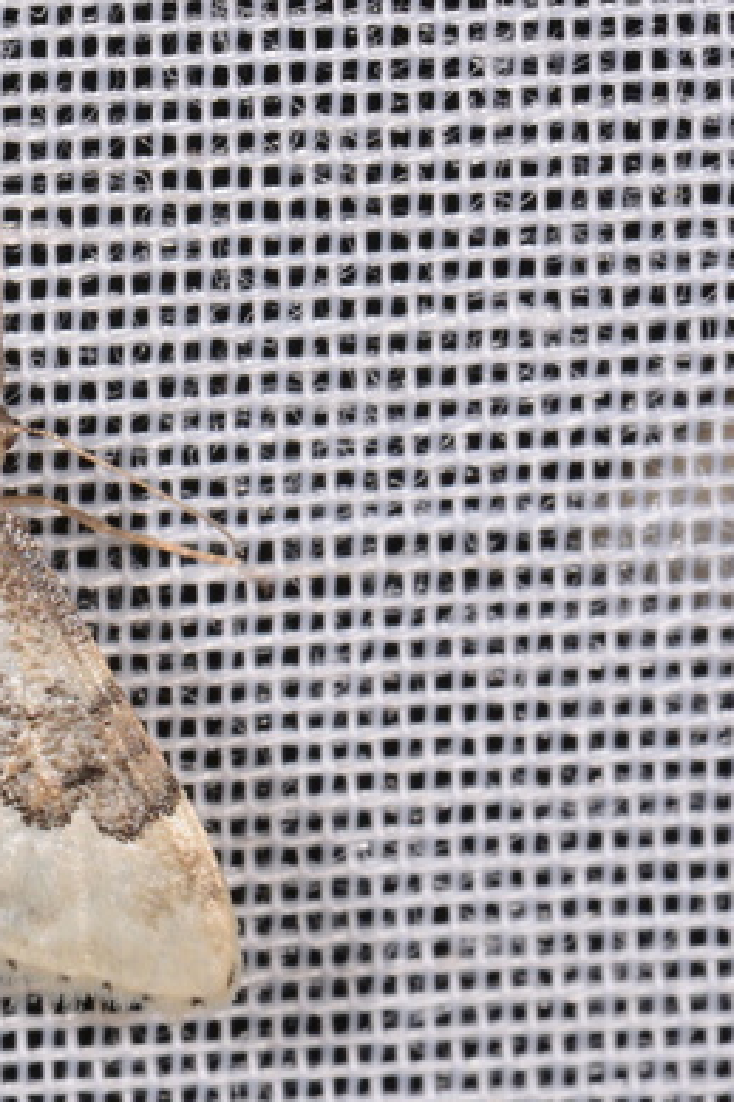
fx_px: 7928
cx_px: -116
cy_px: 550
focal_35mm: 259
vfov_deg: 8.0
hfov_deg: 5.3
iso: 100
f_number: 25
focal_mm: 85
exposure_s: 1/60
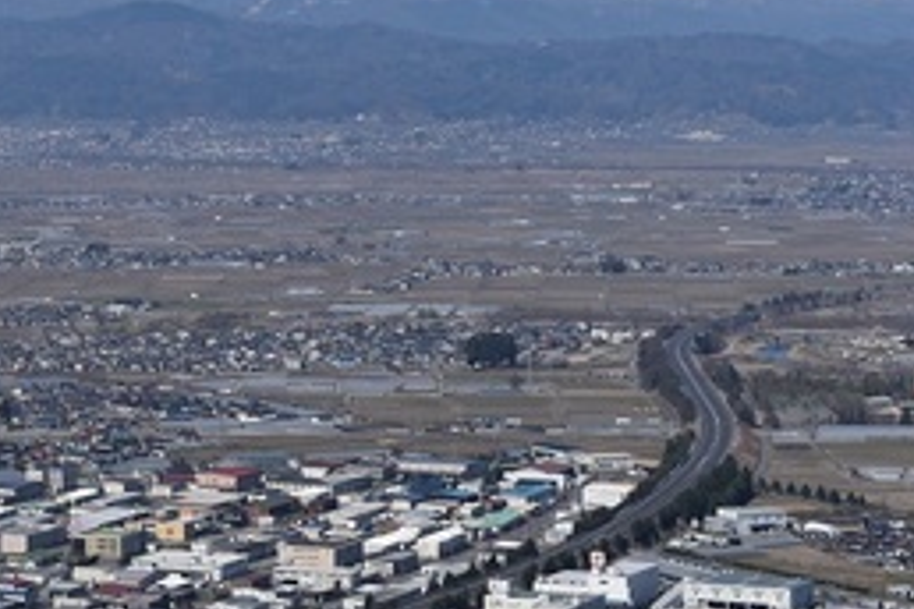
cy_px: 106
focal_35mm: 144
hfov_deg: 14.2
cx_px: 149
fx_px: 3652
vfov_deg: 9.5
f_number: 11
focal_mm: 55
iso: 220
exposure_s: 1/500
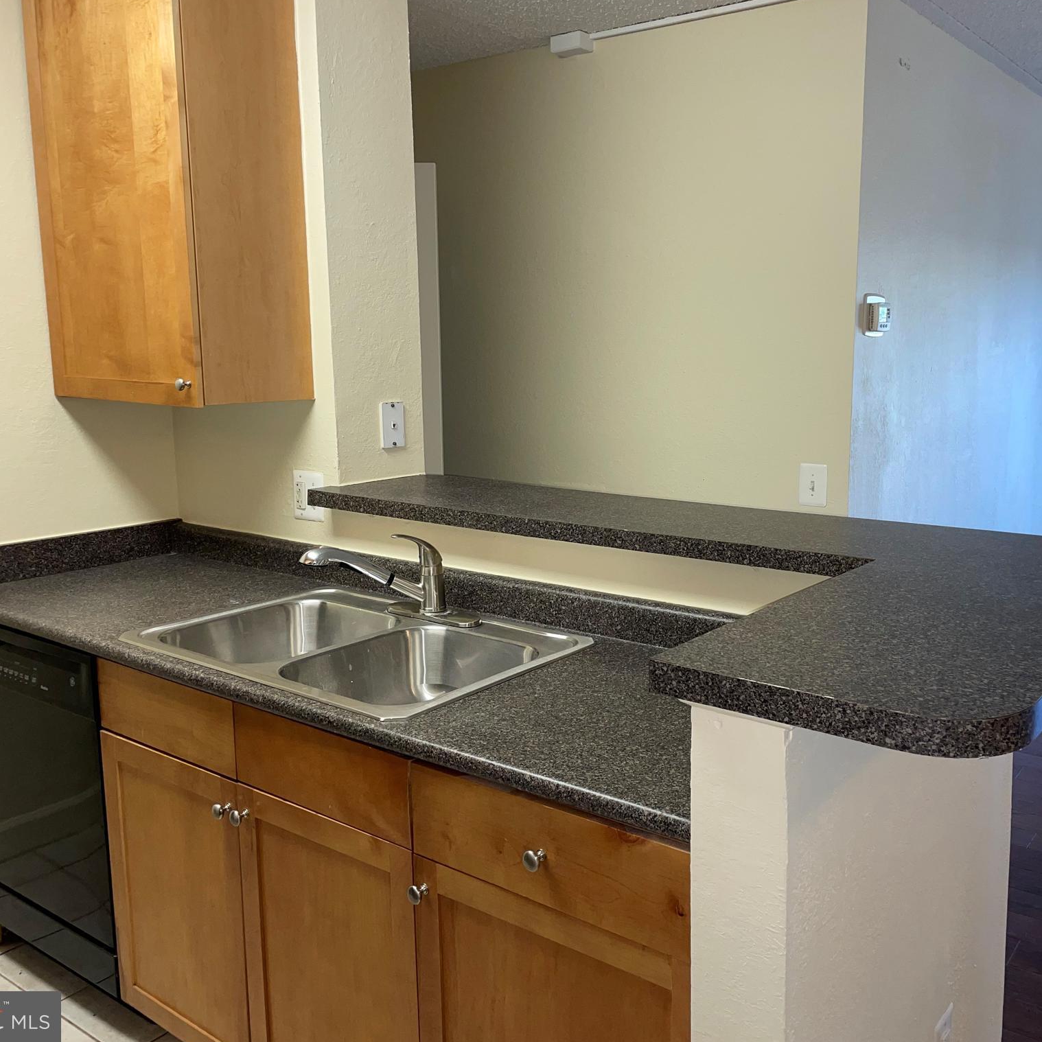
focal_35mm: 31
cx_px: 592
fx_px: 1056
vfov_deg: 52.5
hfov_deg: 52.4
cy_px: 520
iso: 50
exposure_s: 1/26
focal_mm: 4.2
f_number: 1.6
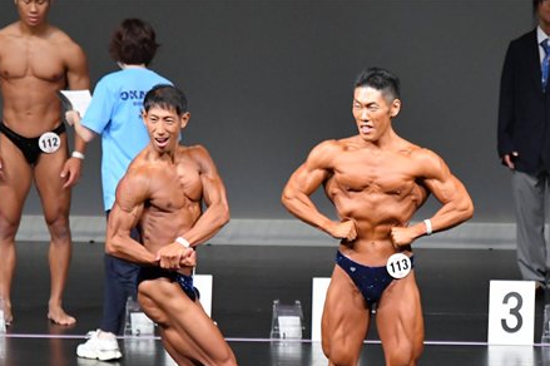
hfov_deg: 4.9
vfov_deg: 3.2
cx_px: 475
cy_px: 321
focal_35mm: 424
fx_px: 6473
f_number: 5.6
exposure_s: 1/400
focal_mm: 160
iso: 5000
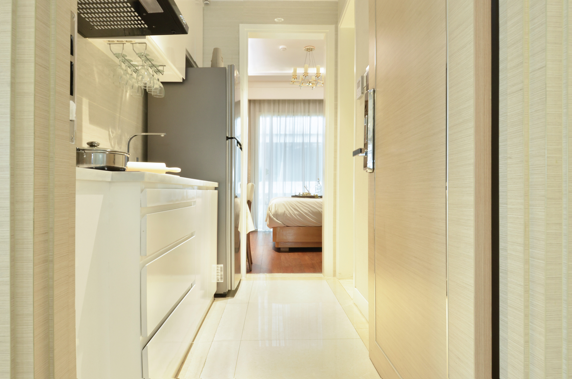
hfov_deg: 81.3
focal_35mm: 21
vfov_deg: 59.3
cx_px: 286
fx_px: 333
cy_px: 190
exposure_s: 1/8
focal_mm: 14
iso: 400
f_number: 11
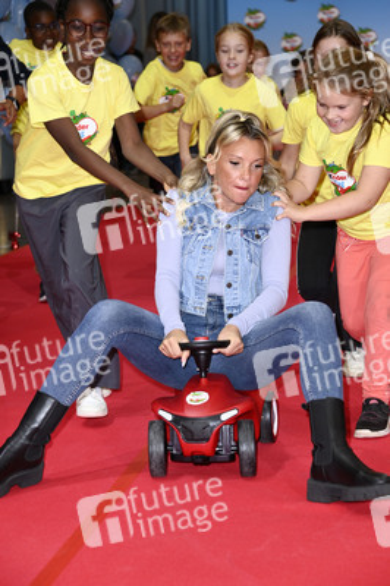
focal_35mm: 92
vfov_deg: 22.2
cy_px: 293
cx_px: 195
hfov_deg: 14.8
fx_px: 1497
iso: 1250
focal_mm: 92
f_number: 5.6
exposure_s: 1/250
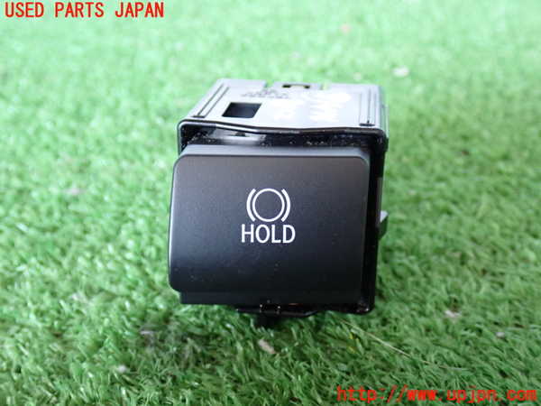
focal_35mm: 44
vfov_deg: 32.9
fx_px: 688
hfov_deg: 42.9
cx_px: 270
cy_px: 203
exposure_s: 1/40
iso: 800
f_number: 2.9
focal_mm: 7.84
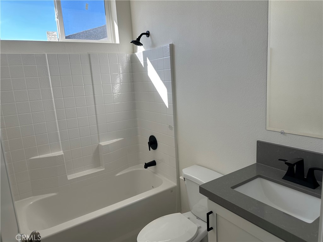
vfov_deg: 56.8
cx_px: 162
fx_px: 224
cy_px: 121
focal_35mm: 24
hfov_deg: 71.6
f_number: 1.78
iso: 80
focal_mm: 6.86
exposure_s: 1/321
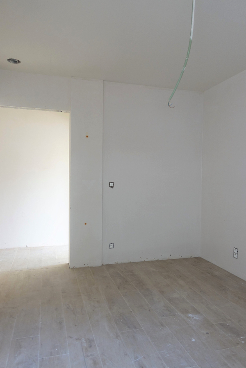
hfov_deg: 53.1
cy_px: 184
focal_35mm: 24
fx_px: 246
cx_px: 123
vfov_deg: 73.7
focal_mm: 8.8
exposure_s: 1/30
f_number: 1.8
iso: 160
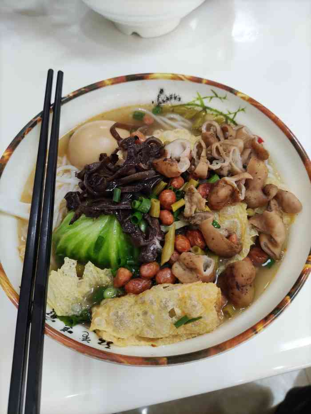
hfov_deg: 54.9
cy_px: 207
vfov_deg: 69.4
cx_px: 156
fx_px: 299
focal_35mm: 25
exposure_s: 1/50
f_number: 1.79
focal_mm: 4.71
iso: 137
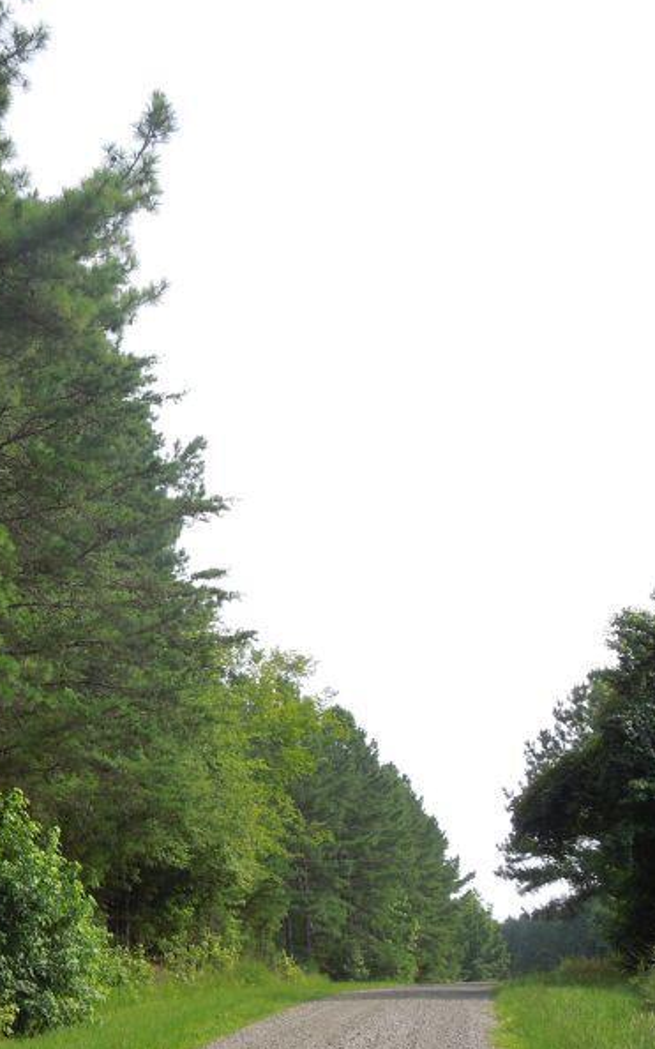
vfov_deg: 31.9
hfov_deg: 19.6
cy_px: 632
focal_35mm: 64
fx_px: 1829
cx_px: -28
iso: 100
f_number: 3.7
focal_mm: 6.3
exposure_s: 1/500
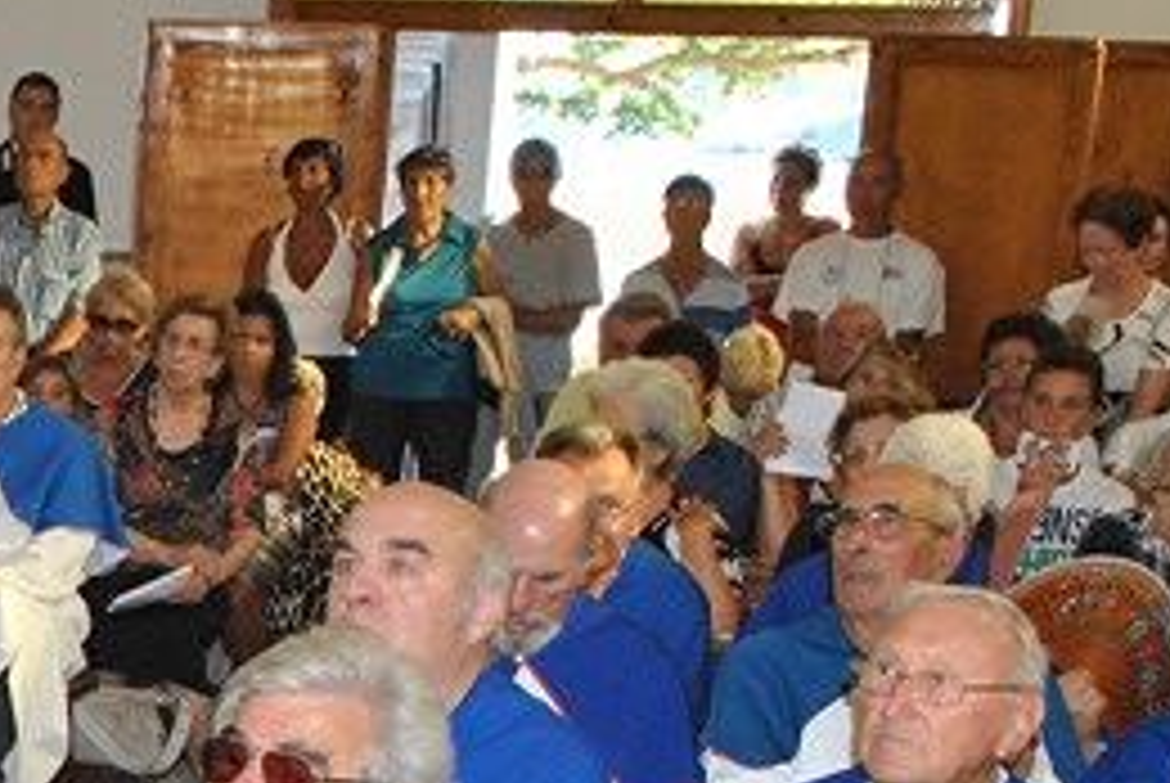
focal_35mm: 83
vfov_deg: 15.7
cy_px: 1022
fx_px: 2700
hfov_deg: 21.8
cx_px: -387
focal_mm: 18
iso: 800
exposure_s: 1/50
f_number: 10
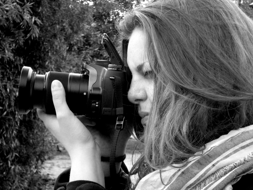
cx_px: 126
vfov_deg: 18.9
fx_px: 570
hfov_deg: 25.0
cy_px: 95
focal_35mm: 78
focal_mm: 13
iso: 351
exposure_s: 1/122
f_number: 4.8
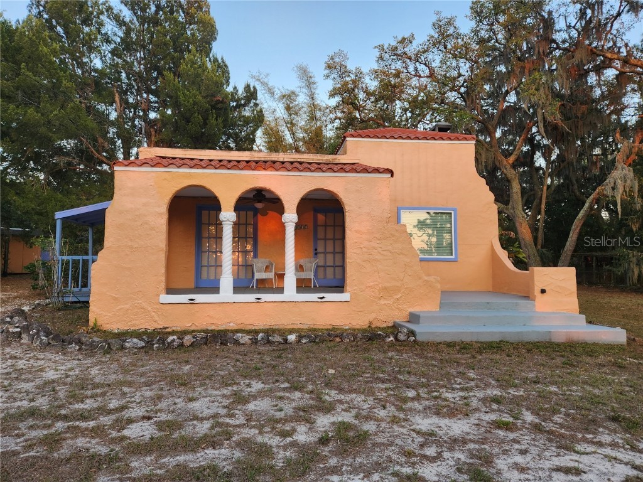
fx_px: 427
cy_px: 241
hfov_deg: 73.9
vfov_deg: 58.9
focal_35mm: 23
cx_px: 322
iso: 64
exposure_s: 1/180
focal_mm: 5.4
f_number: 1.8
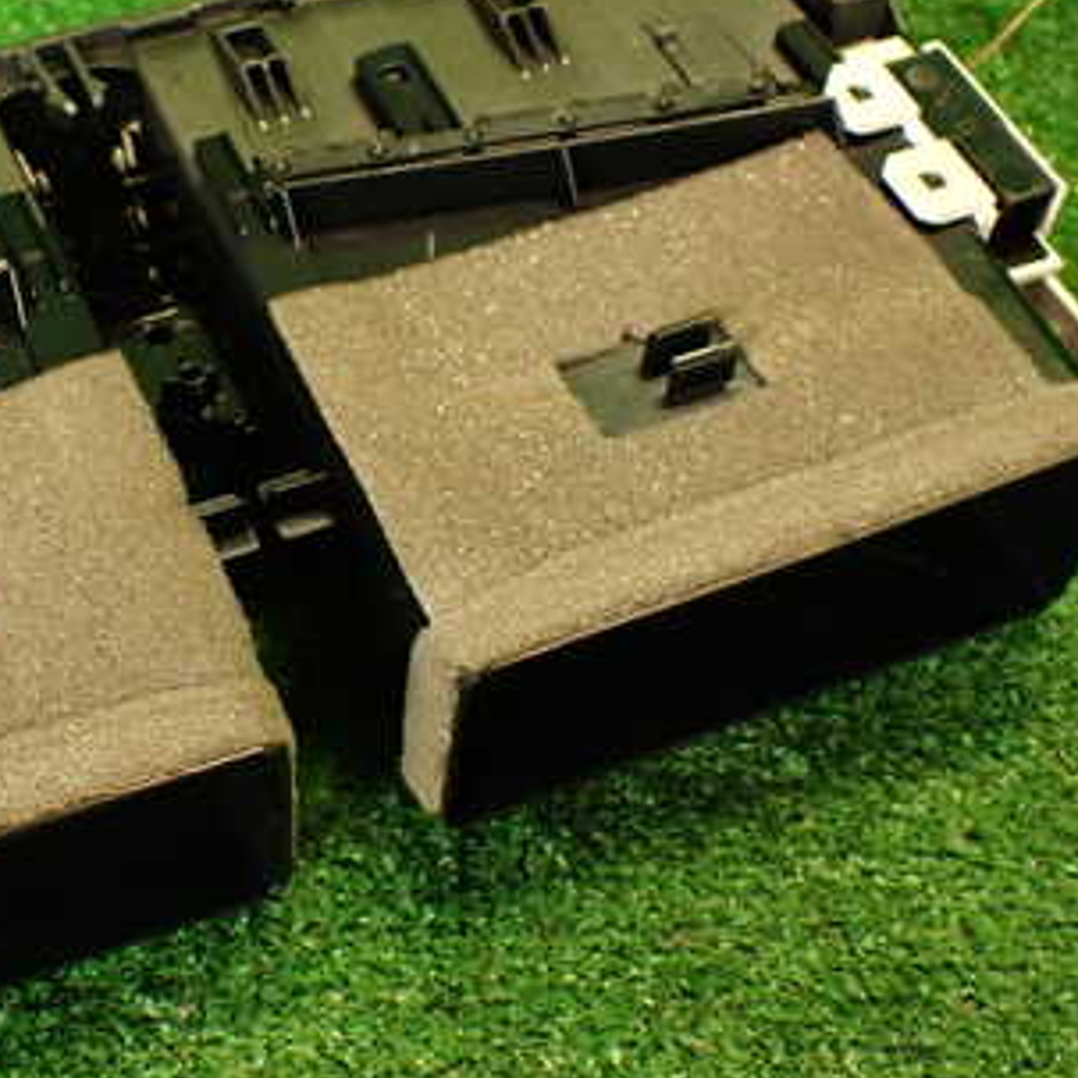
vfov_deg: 30.5
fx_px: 1973
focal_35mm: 56
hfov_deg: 29.6
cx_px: 164
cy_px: 495
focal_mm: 5.79
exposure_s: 1/30
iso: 320
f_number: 2.4
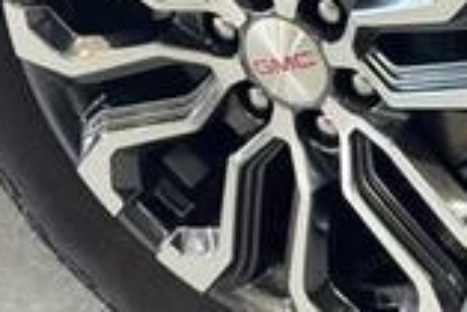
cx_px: 375
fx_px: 2077
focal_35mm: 160
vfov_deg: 8.6
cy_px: 68
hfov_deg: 12.8
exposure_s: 1/60
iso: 125
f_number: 1.78
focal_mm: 6.76
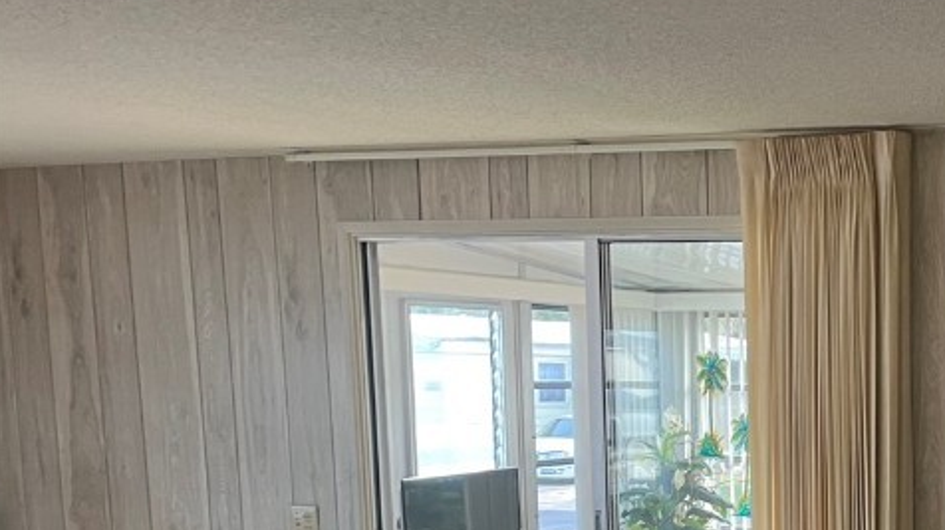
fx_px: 1527
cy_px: 605
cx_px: 1007
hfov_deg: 31.1
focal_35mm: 61
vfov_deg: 18.8
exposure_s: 1/60
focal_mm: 5.1
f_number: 1.6
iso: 100
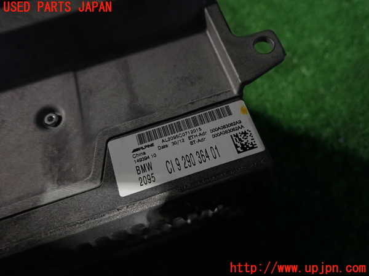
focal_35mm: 25
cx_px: 184
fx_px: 266
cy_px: 138
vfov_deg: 54.9
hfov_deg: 69.4
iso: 200
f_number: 2
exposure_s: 1/30
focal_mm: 4.5
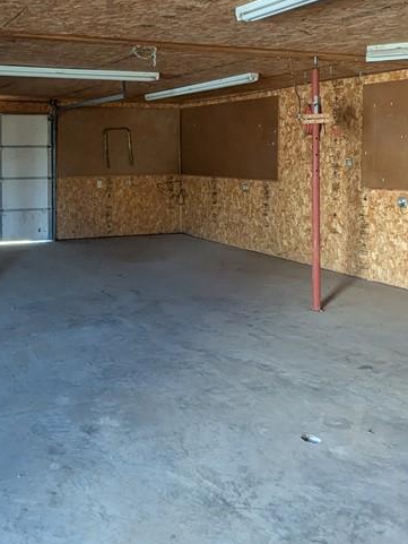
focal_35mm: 34
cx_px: 28
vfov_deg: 52.4
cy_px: 161
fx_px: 534
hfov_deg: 38.4
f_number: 2.2
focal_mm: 2.35
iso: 184
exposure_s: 1/67.9
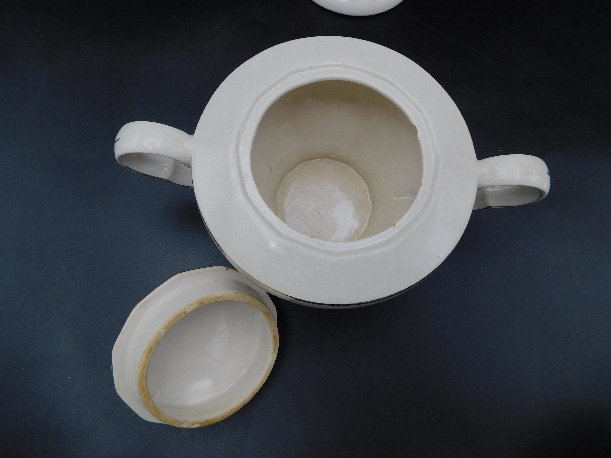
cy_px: 229
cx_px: 306
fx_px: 406
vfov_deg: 58.9
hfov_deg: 73.9
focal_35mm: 23
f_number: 3
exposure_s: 1/125
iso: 125
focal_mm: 4
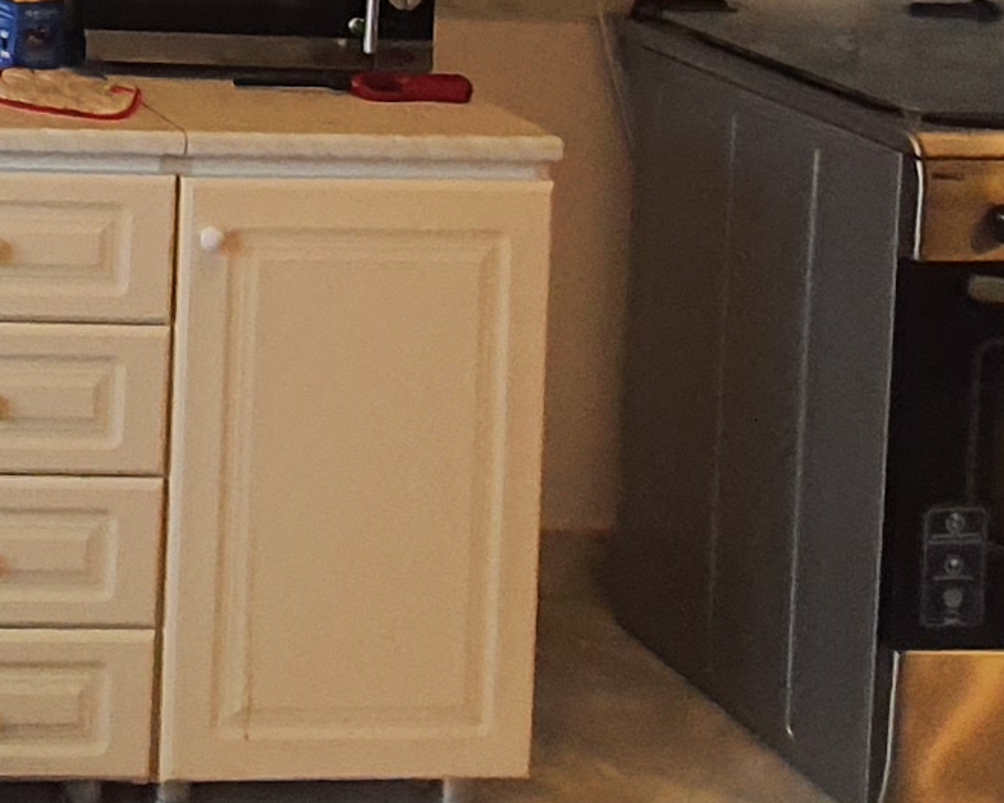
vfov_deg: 17.3
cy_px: -515
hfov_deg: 20.9
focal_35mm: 77
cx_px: -518
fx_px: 2288
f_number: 2.2
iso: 125
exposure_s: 1/50
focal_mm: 1.74
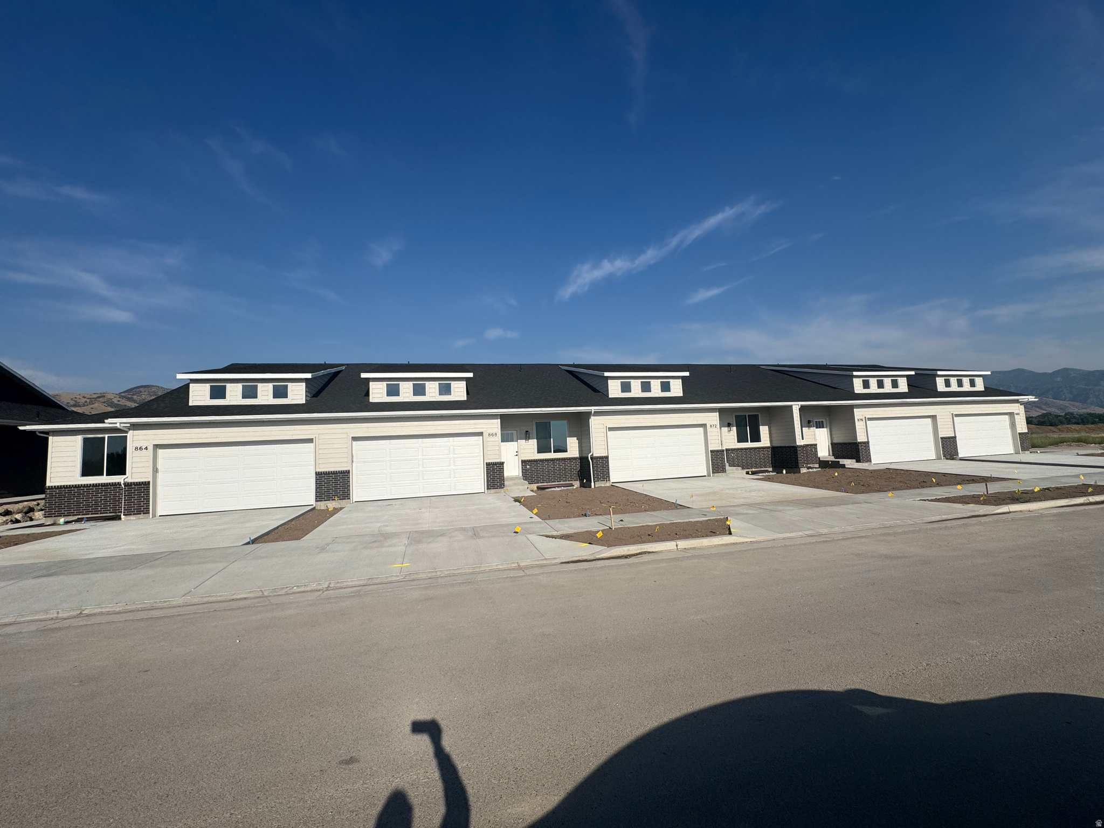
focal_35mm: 14
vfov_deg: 85.7
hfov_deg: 102.1
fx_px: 446
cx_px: 552
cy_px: 414
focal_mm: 2.22
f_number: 2.2
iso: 40
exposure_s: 1/4132
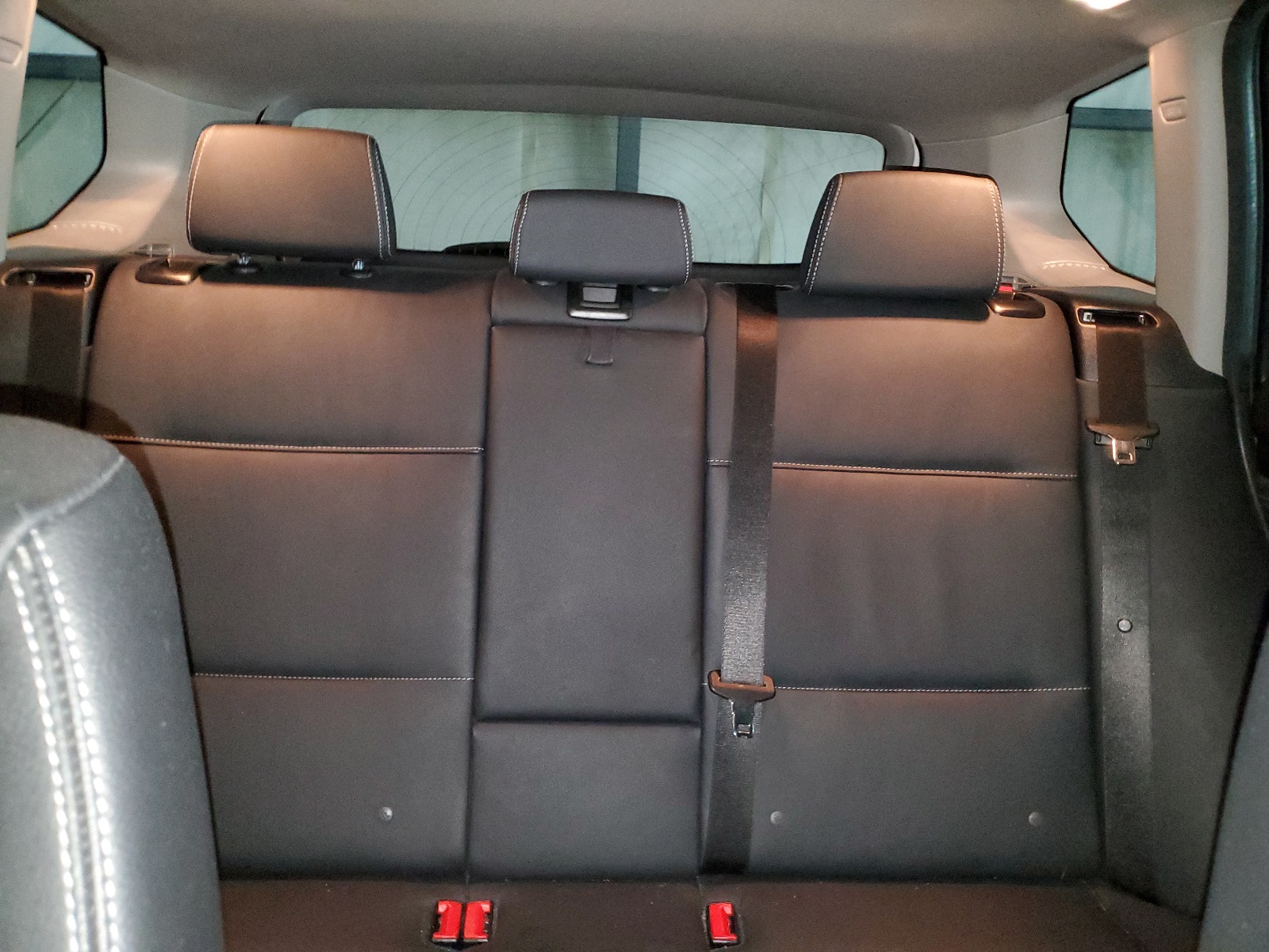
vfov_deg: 53.1
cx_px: 634
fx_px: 953
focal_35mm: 26
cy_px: 476
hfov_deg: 67.3
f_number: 1.5
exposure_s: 1/15
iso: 553
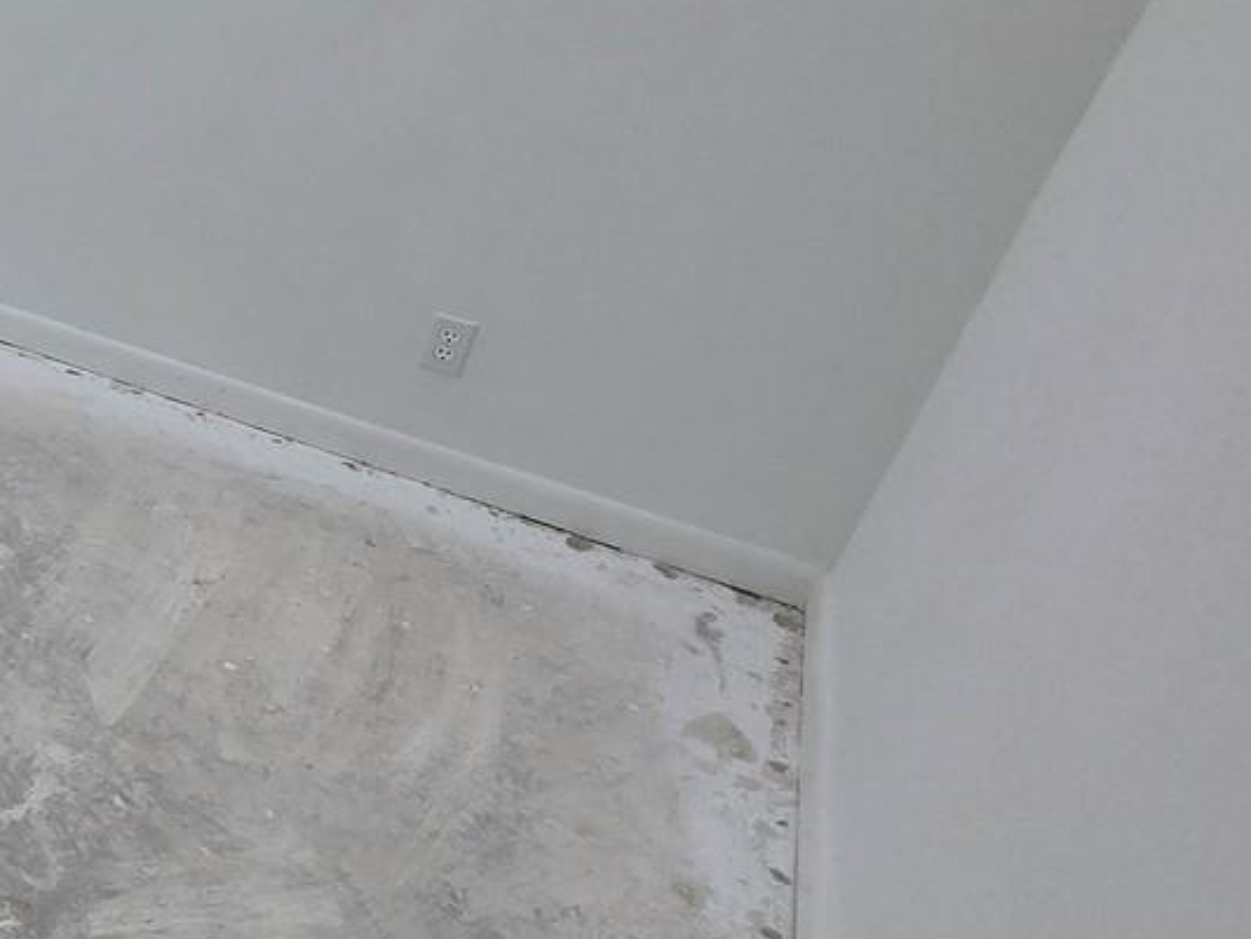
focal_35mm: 39
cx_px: -601
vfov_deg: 36.2
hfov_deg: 29.6
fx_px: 1410
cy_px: 265
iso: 64
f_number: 2.2
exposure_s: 1/120
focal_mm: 2.2
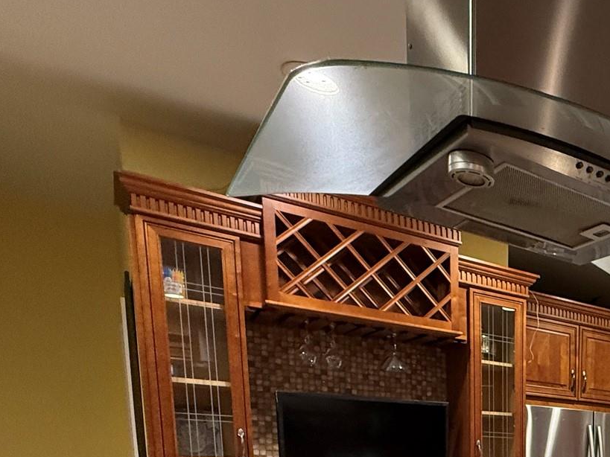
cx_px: 676
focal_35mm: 35
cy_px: 552
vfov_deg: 33.1
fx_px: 617
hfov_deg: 41.5
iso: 320
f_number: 2.2
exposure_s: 1/120
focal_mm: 2.22
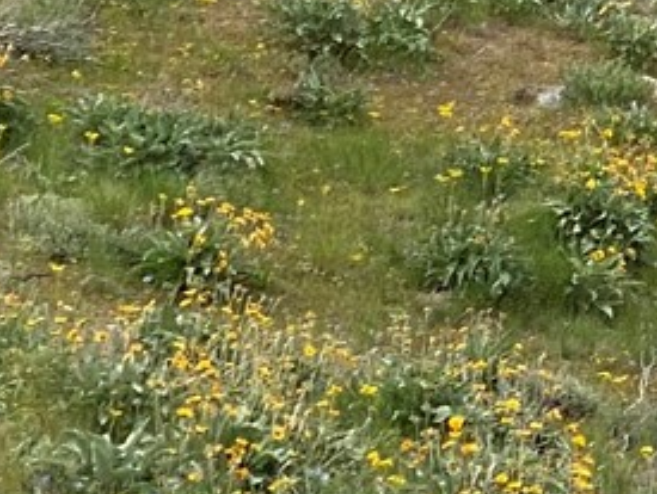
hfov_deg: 6.4
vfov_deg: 4.8
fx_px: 5739
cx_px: 1314
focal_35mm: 302
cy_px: -778
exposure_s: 1/2083
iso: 20
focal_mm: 6
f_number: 2
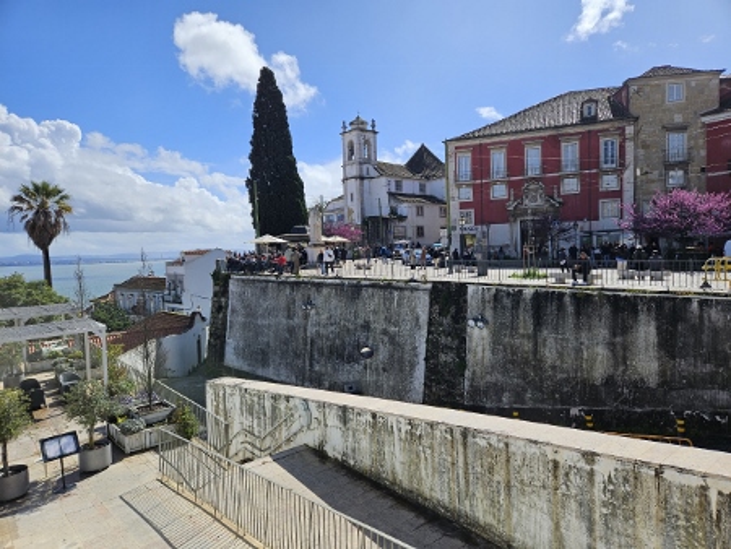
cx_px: 366
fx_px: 486
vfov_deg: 58.9
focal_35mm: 23
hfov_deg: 73.9
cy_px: 274
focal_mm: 5.4
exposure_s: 1/2483
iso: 25
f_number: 1.8
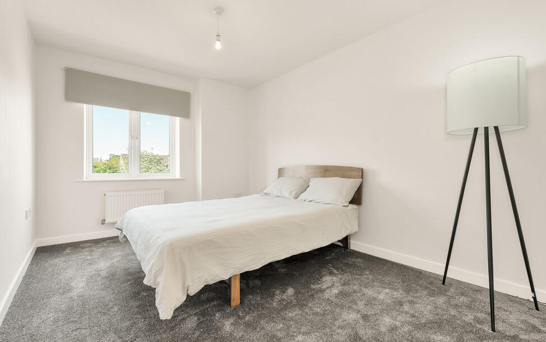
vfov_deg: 74.8
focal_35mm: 15
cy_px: 165
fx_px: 223
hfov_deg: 101.4
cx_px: 278
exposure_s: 1/50
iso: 320
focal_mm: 14
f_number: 6.3
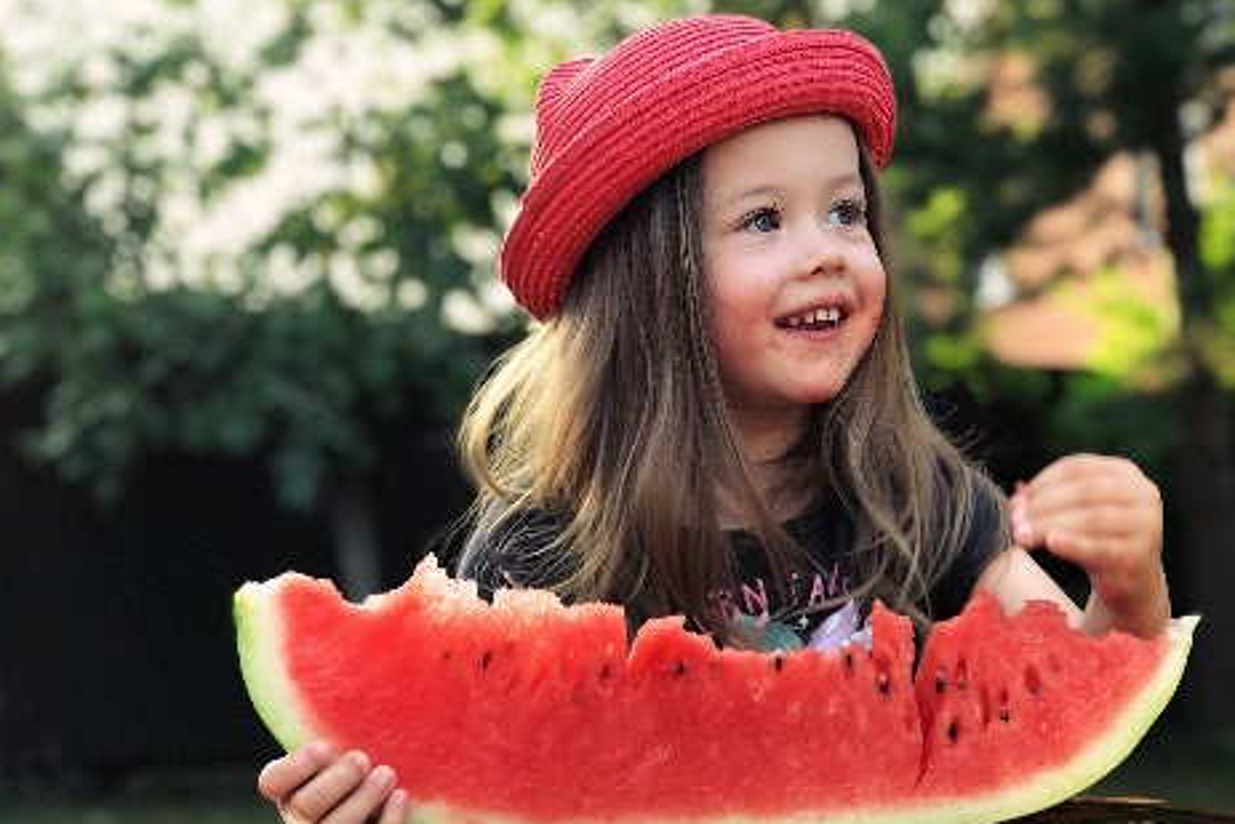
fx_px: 2196
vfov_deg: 21.3
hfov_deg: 31.4
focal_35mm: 64
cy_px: 433
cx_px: 643
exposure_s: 1/50
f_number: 2.8
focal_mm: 6.6
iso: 32
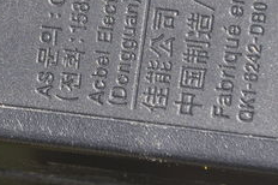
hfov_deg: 3.0
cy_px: -20
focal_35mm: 679
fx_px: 5237
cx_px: 8
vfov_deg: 2.0
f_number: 7.1
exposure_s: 1/200
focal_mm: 105
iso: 200
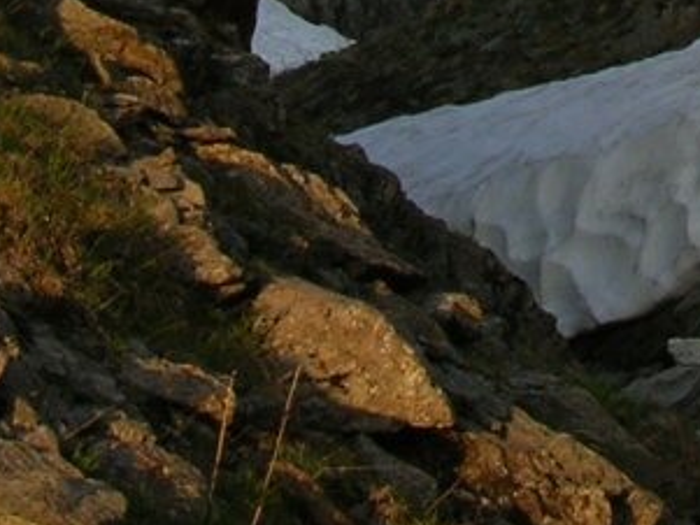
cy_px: -497
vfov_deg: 7.7
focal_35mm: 186
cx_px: 869
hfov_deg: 10.4
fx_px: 3763
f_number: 5.2
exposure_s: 1/108
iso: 50
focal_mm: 7
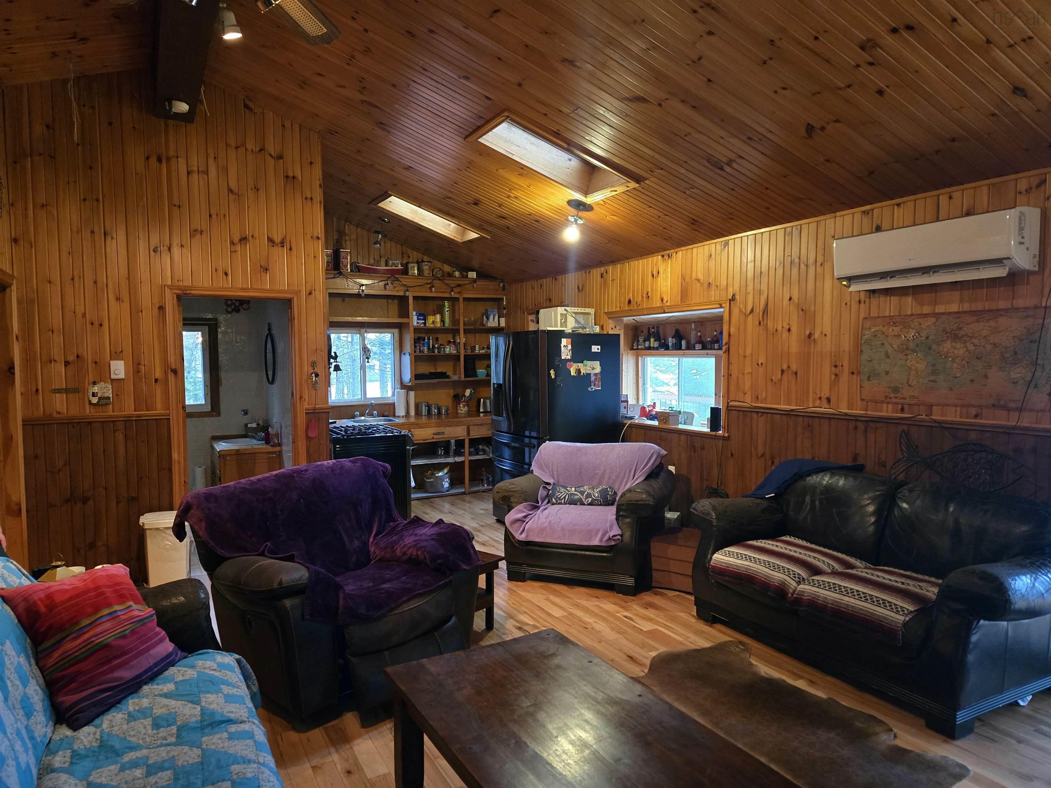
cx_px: 526
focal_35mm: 23
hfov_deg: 73.9
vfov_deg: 58.9
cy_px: 394
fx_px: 698
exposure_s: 1/60.2
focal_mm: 5.4
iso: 800
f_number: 1.8
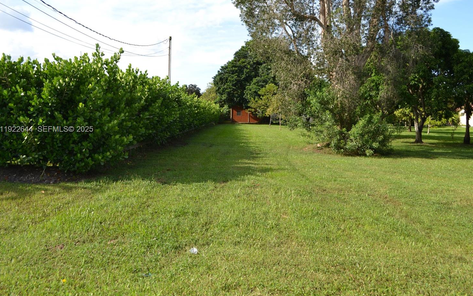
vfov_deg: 41.8
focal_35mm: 30
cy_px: 130
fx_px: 387
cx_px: 251
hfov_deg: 62.8
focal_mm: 18
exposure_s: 1/200
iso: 100
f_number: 6.3
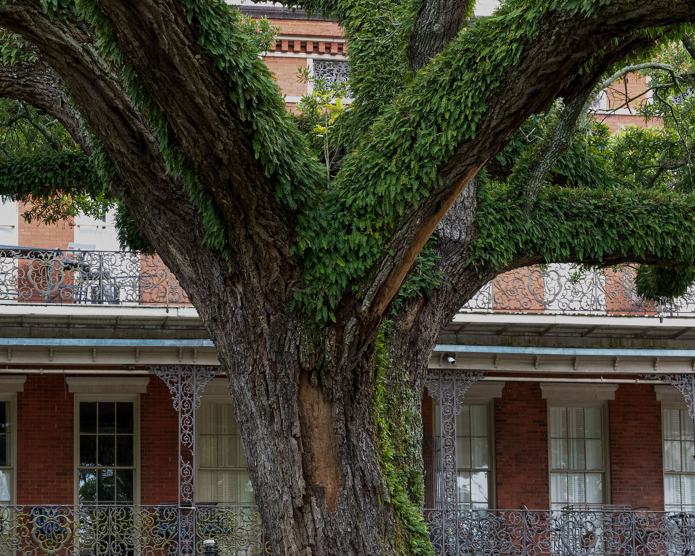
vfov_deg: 20.1
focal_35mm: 76
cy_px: 213
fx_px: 1564
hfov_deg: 25.0
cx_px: 295
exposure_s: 1/160
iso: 3600
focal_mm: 54
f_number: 11
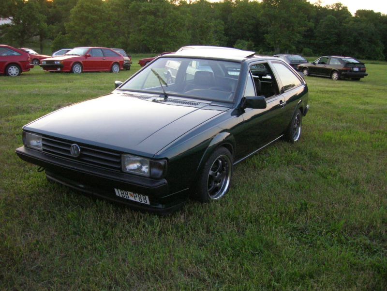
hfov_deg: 54.0
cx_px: 194
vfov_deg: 41.8
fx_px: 380
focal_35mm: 34
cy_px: 146
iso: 200
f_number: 2.9
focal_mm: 5.7
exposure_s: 1/244
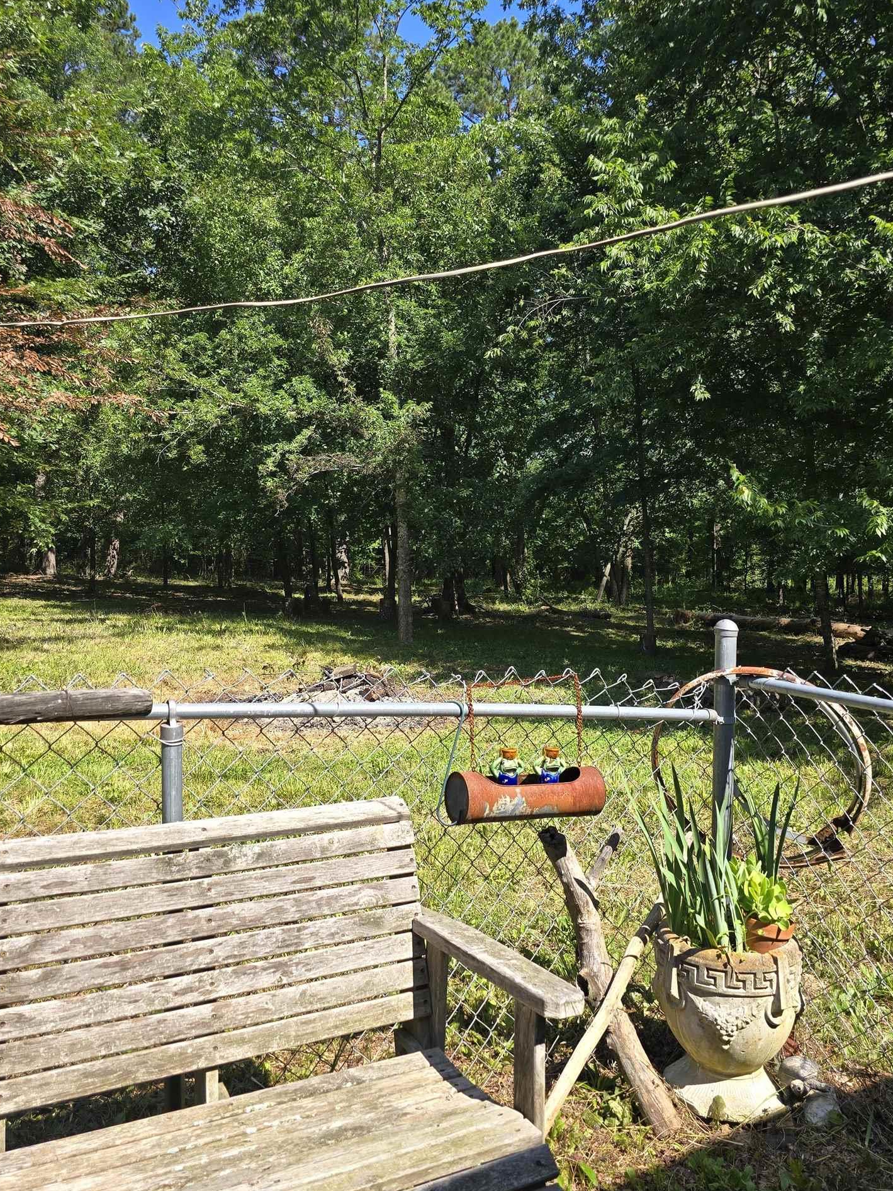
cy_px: 559
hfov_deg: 49.7
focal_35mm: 28
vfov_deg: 63.4
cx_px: 484
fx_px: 963
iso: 12
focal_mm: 6.3
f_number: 1.7
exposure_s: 1/322
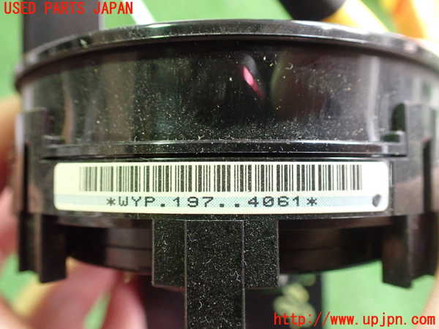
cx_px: 220
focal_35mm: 30
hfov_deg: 60.0
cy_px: 164
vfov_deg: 46.8
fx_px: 380
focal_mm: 5.4
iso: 800
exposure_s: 1/30
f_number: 2.3
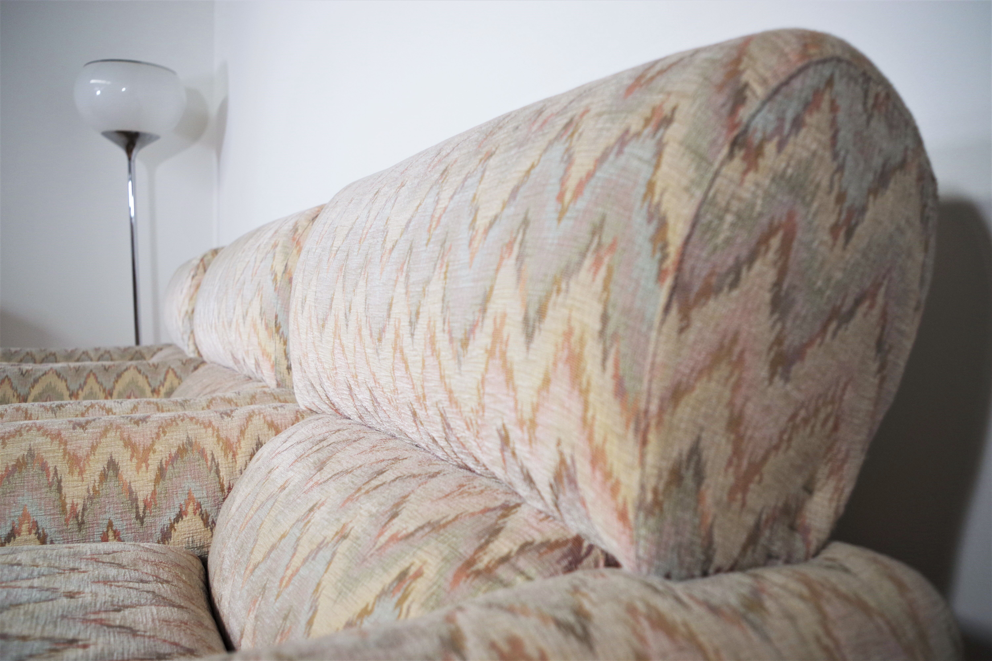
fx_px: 827
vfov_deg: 43.6
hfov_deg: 61.9
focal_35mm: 30
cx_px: 496
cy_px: 330
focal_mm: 20
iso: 200
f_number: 4
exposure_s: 1/60
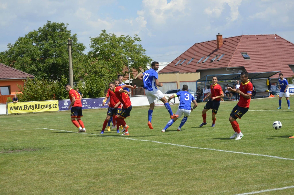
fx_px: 672
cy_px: 98
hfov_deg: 24.7
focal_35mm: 82
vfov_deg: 16.5
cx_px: 147
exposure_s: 1/1600
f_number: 6.3
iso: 400
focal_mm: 55
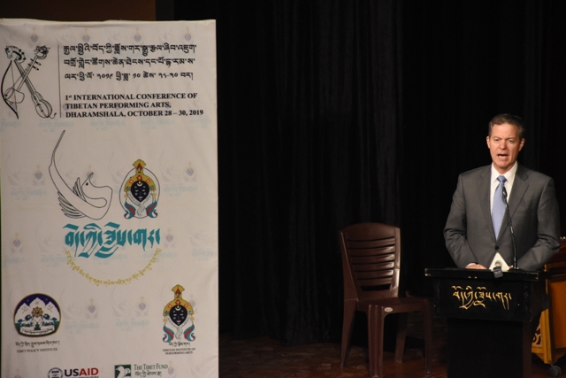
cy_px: 189
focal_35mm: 210
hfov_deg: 9.8
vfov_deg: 6.5
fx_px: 3302
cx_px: 283
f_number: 9
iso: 2500
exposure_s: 1/100
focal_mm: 140
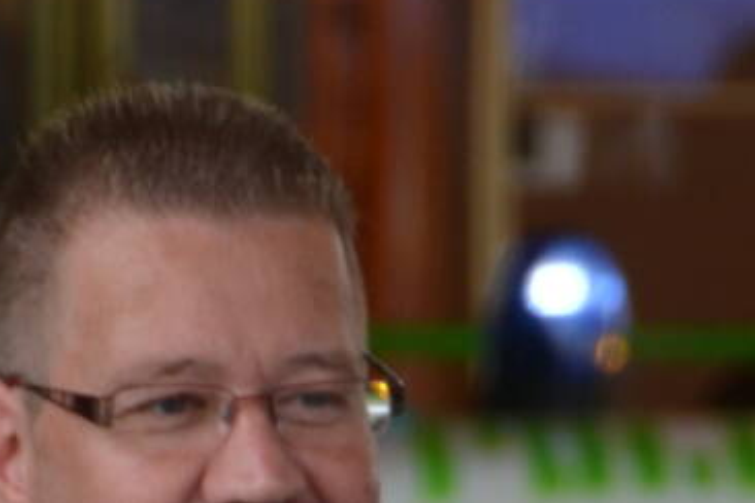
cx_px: 330
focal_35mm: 1221
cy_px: 862
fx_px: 25597
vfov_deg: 1.1
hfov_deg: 1.7
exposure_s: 1/125
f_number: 6
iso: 400
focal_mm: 155
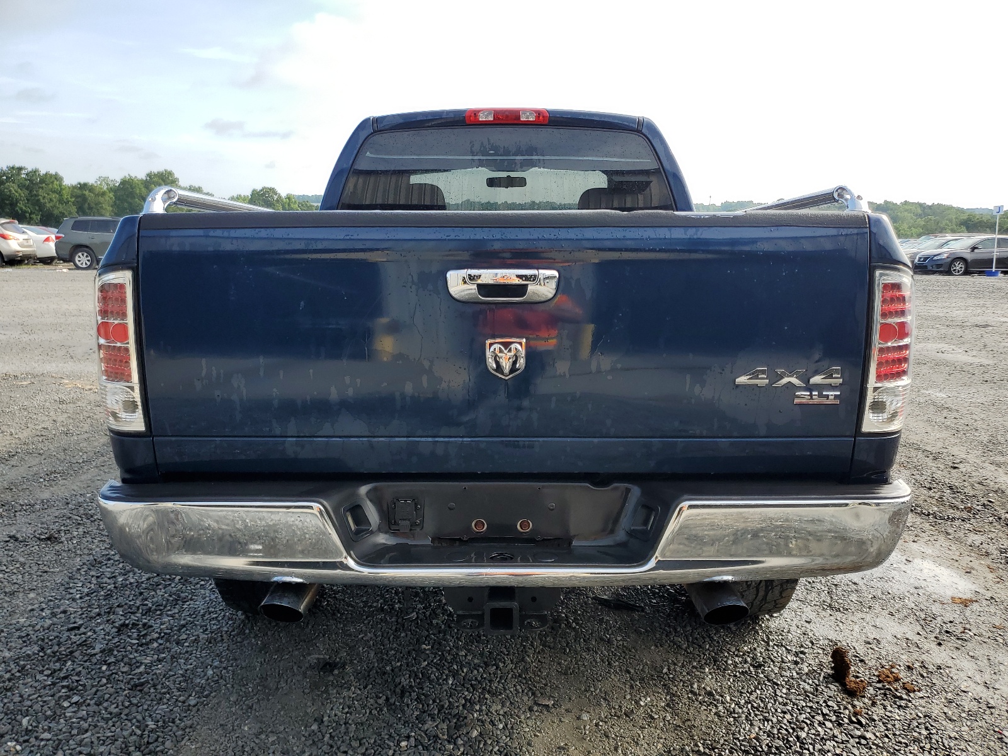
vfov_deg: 53.1
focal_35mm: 26
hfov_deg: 67.3
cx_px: 504
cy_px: 378
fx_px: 757
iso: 50
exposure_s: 1/1250
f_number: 1.5
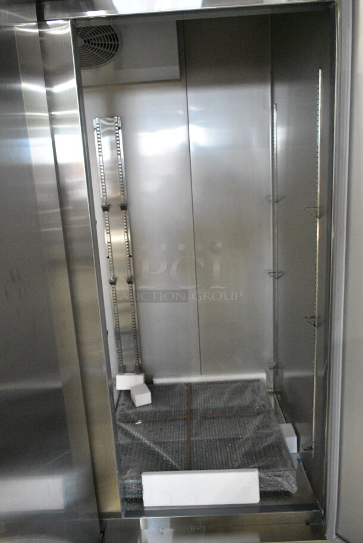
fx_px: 408
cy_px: 272
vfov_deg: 67.3
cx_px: 182
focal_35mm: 27
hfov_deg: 48.0
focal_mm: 18
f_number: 6.3
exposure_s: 1/160
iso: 6400
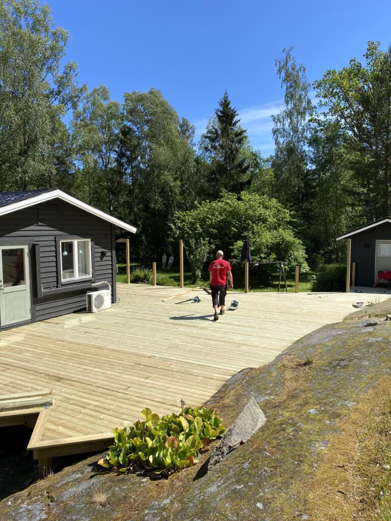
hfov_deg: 53.1
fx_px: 392
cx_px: 196
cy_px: 260
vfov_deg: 67.3
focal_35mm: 26
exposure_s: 1/2463
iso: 32
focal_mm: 4.25
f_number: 1.8
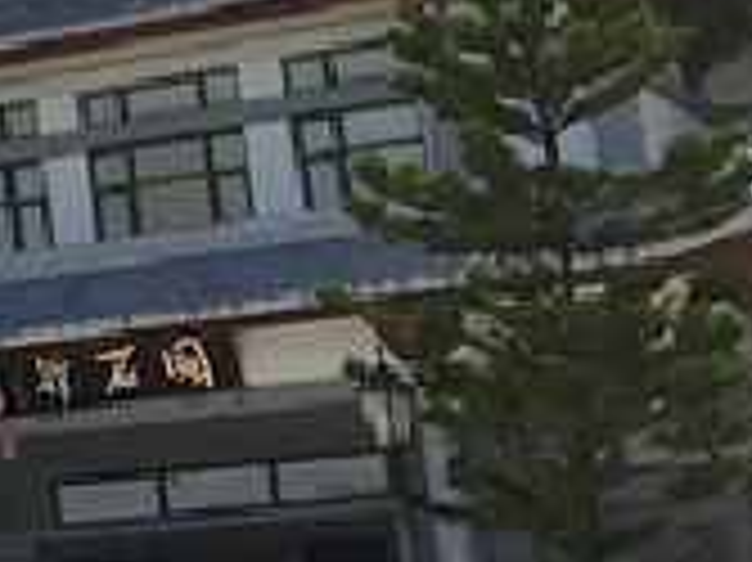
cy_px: -135
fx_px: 3017
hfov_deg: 13.1
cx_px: -513
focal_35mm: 139
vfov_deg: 10.5
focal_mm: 4.15
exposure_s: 1/2653
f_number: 2.2
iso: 25
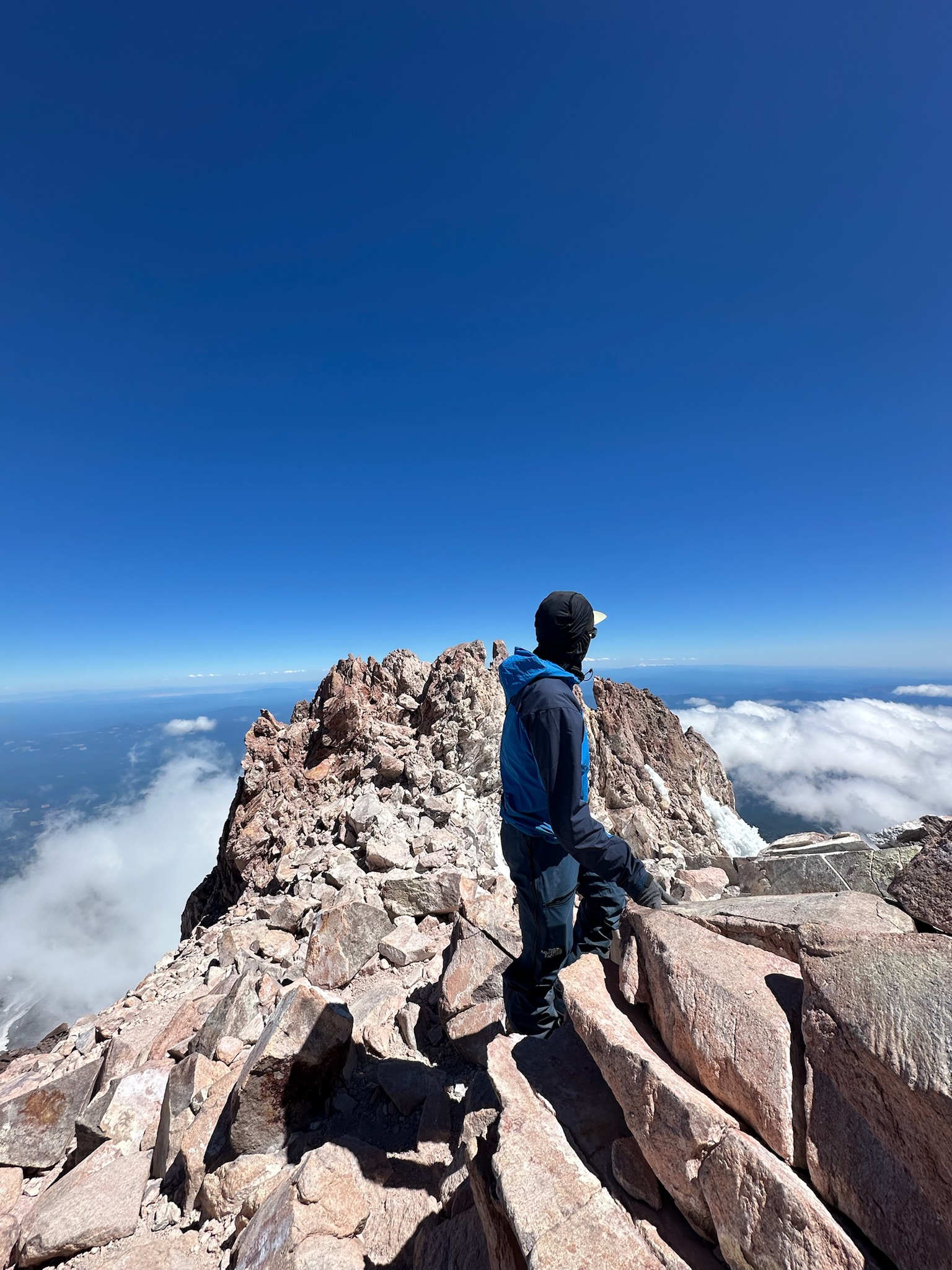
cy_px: 635
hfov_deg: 85.7
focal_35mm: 14
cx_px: 476
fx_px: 513
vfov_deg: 102.1
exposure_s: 1/2451
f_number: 2.2
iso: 40
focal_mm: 2.22
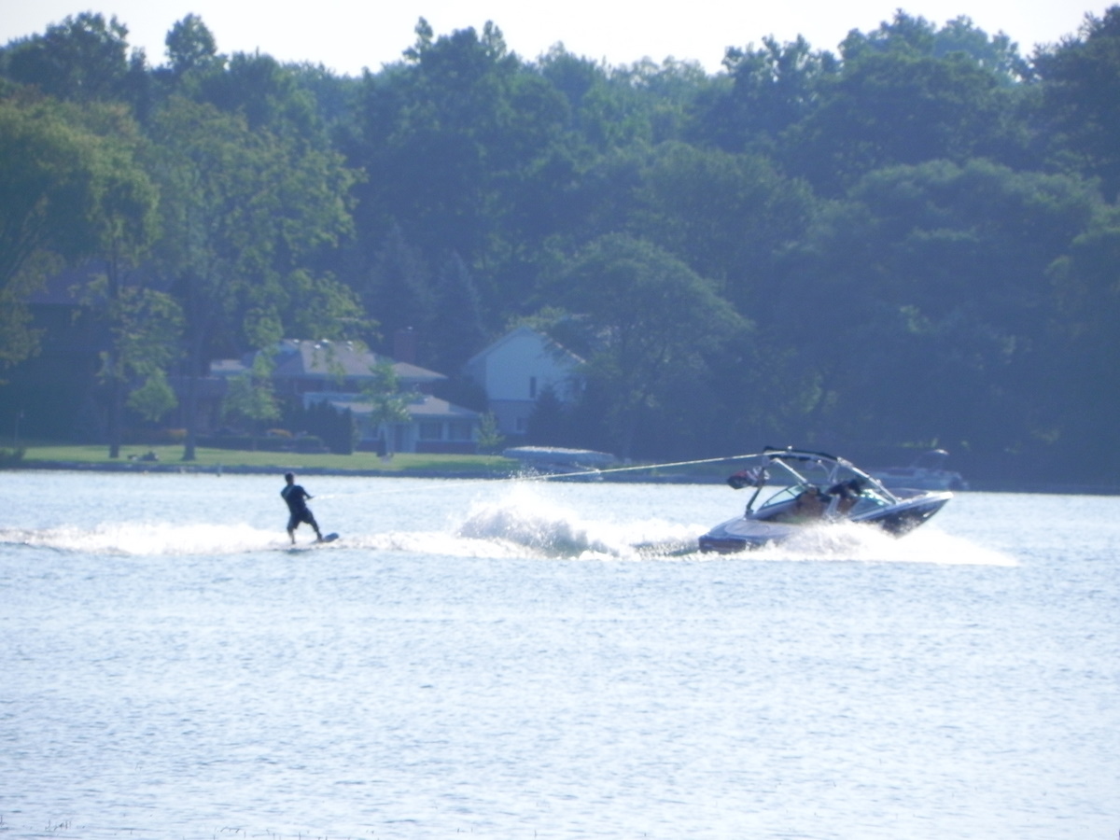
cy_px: 420
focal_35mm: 605
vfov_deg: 2.5
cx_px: 560
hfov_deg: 3.3
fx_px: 19575
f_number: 7.1
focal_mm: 107.6
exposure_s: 1/525
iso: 160
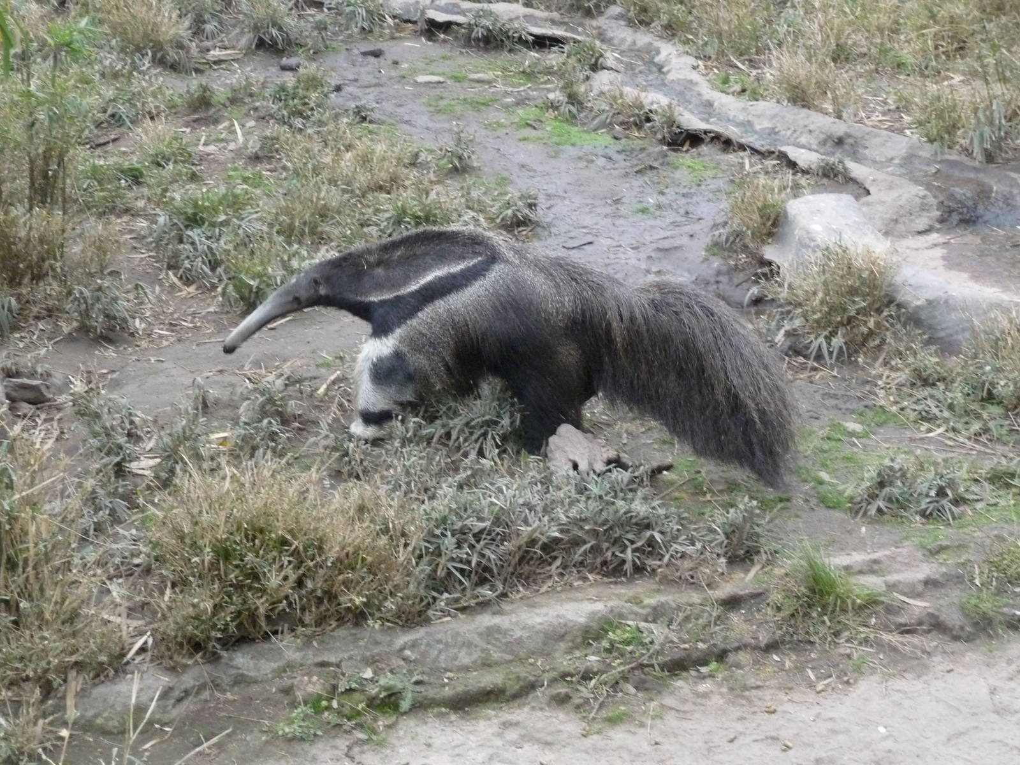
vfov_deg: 17.6
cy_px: 382
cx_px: 510
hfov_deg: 23.3
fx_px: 2475
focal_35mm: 84
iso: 640
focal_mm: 14.2
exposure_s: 1/160
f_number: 4.7
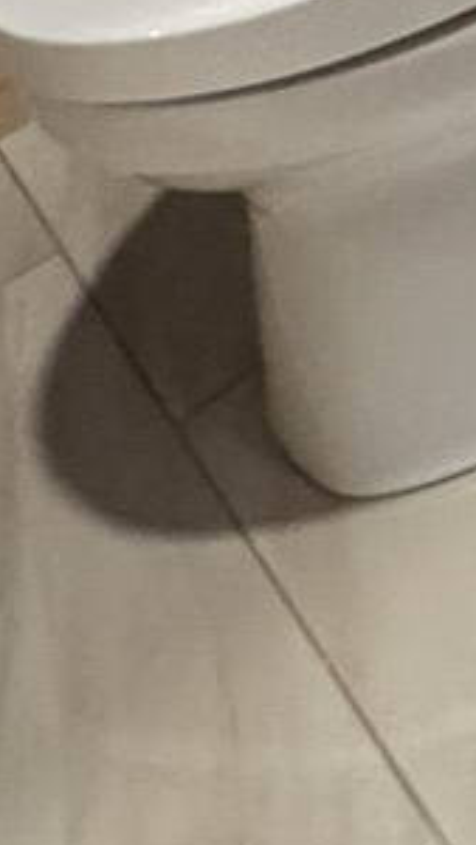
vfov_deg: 14.2
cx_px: 1479
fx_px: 2331
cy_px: -1166
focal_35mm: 104
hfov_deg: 9.1
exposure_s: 1/59
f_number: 2.2
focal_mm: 2.22
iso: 400
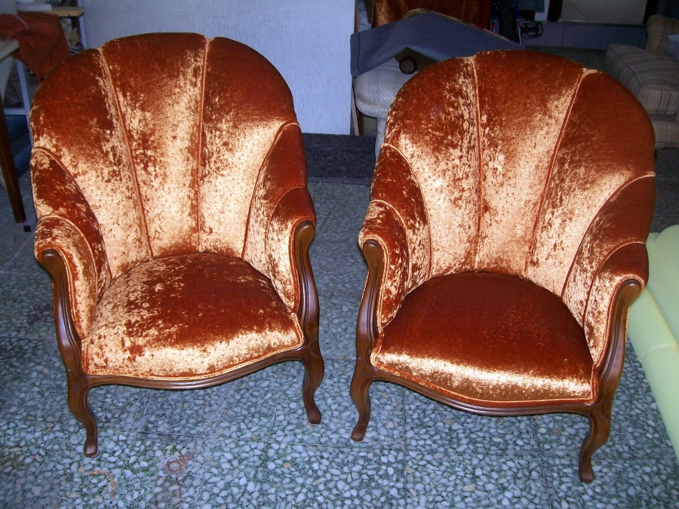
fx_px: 706
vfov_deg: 39.7
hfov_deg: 51.4
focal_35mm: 36
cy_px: 254
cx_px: 340
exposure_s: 1/64
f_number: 2.7
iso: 80
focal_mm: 6
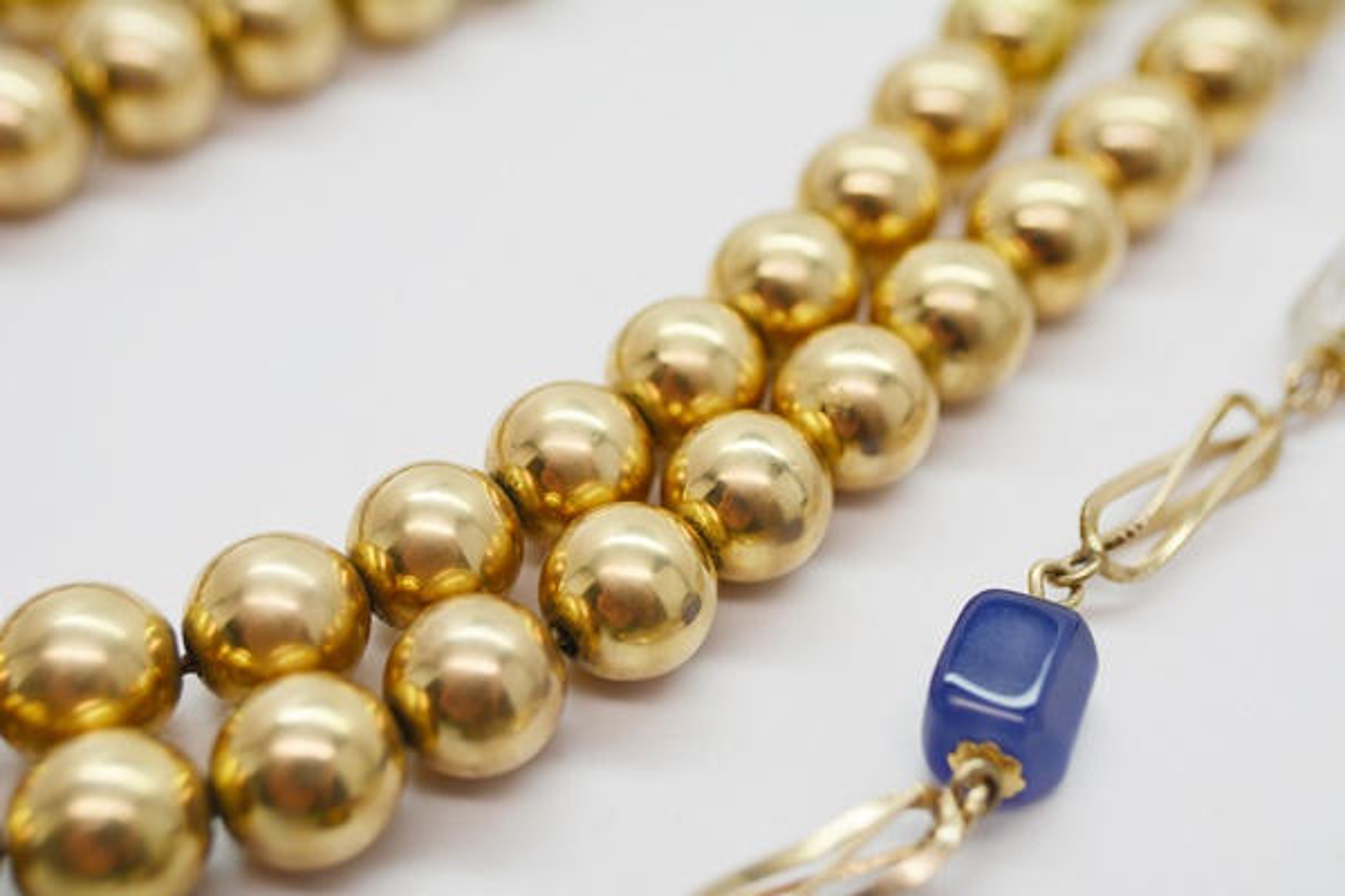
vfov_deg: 28.1
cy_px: 448
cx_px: 672
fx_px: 1793
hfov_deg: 41.1
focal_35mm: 48
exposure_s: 1/125
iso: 200
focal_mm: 32
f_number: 5.6
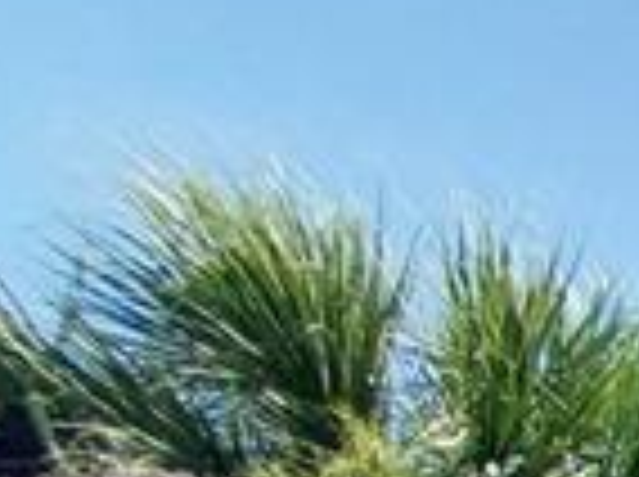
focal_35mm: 94
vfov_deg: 9.8
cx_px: 2097
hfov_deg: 10.4
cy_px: 1593
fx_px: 1732
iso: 50
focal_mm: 1.8
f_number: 2.2
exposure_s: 1/1559
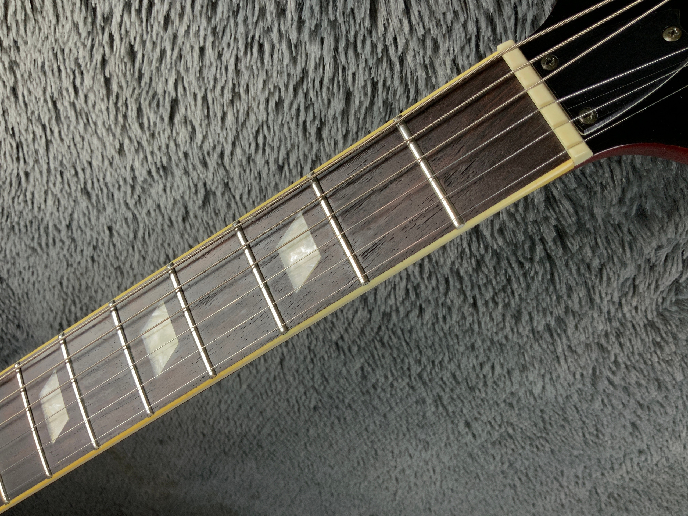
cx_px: 344
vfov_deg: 48.2
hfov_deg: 61.7
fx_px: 576
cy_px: 258
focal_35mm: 29
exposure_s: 1/60
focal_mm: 3
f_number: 1.8
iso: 50
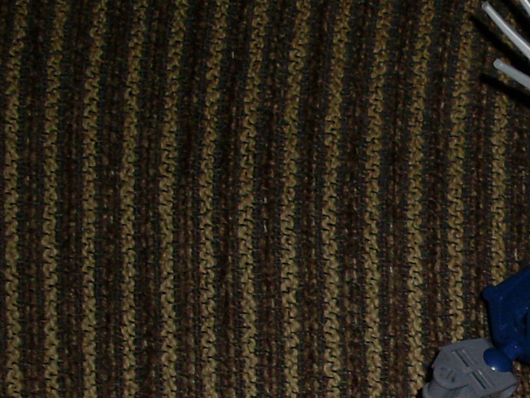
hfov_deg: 12.3
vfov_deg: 9.6
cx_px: 780
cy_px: 395
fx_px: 2358
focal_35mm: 154
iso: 100
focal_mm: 8.1
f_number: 8.7
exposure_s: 1/45
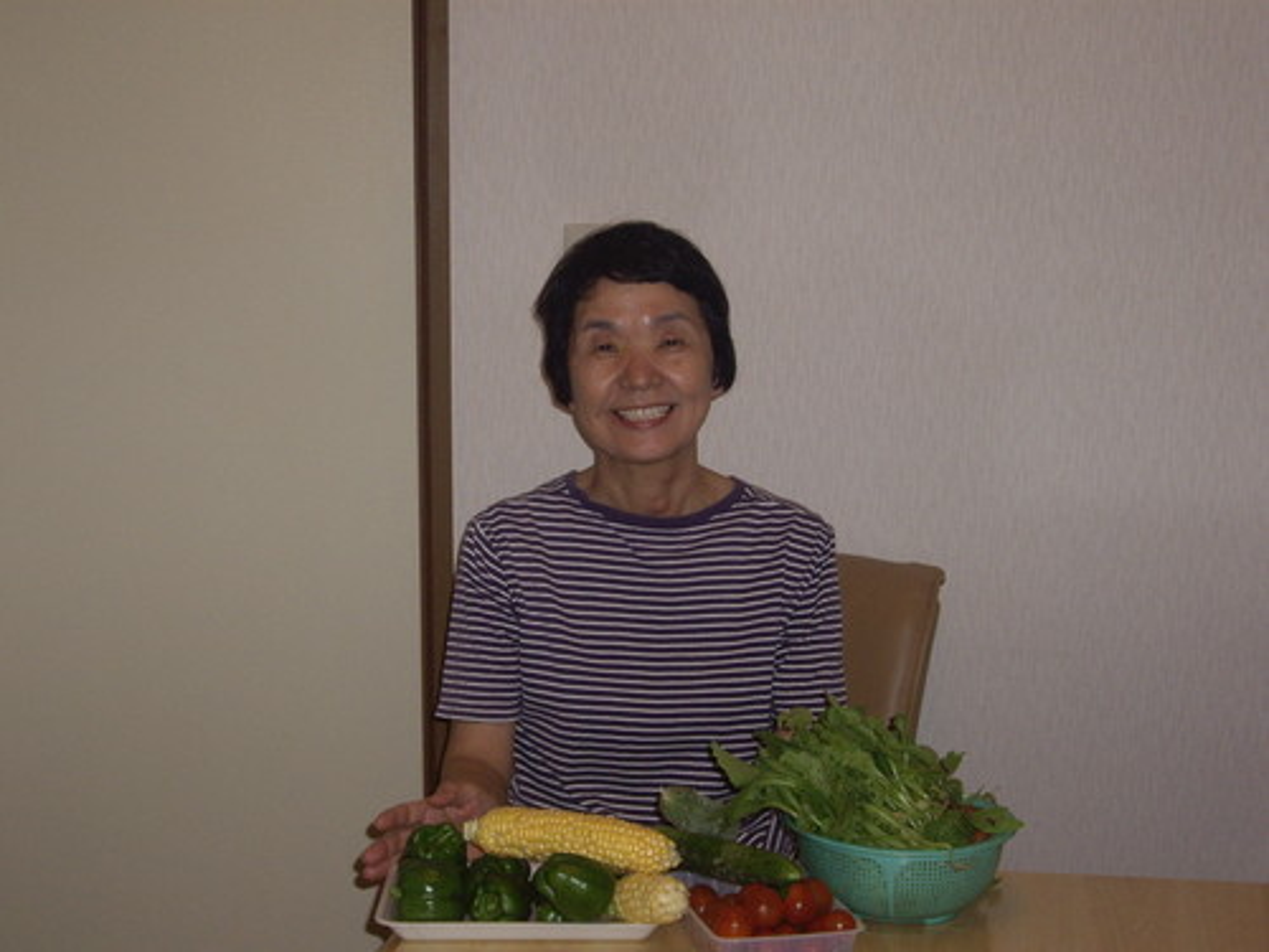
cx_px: 634
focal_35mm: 65
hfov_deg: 29.8
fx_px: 2383
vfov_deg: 22.6
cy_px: 476
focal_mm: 13.7
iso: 200
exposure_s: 1/80
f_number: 3.8
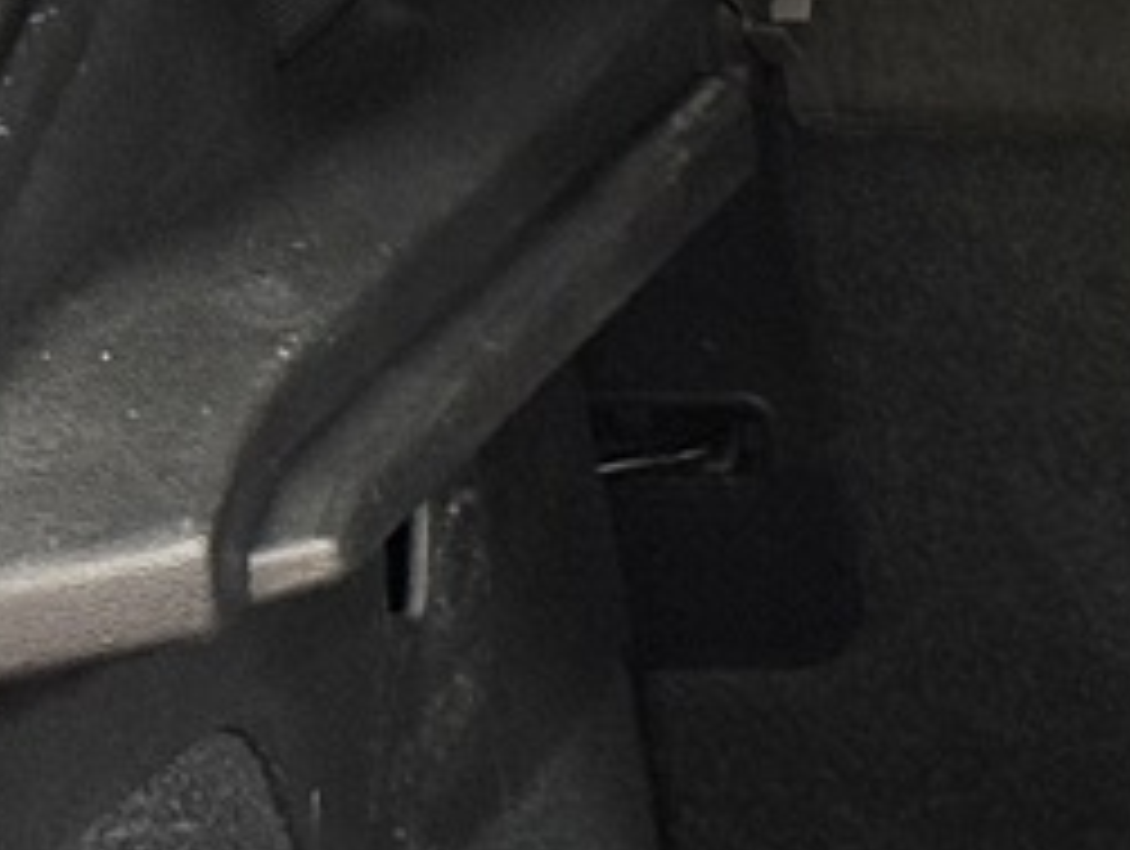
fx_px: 8990
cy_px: 1304
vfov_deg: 5.4
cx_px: 2994
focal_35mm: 275
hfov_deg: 6.7
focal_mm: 6.76
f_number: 1.78
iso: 400
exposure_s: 1/40
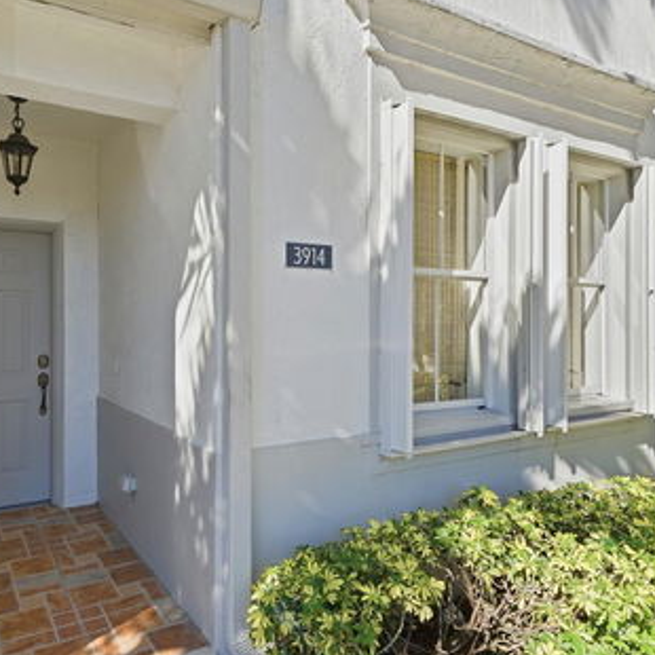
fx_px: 535
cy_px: 320
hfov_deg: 61.9
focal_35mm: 25
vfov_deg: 62.9
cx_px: 239
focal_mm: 19
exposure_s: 1/8000
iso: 400
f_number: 8
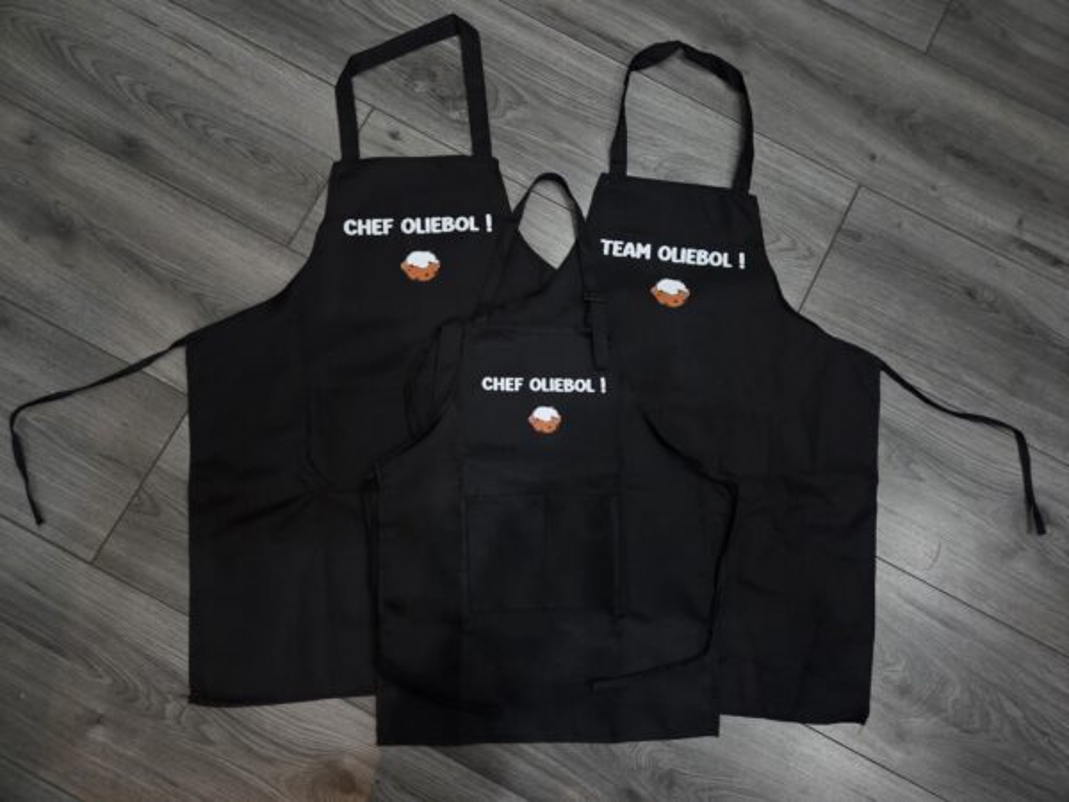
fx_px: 710
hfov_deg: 73.9
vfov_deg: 58.9
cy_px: 401
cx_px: 534
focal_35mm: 23
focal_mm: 5.4
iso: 640
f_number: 1.8
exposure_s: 1/101
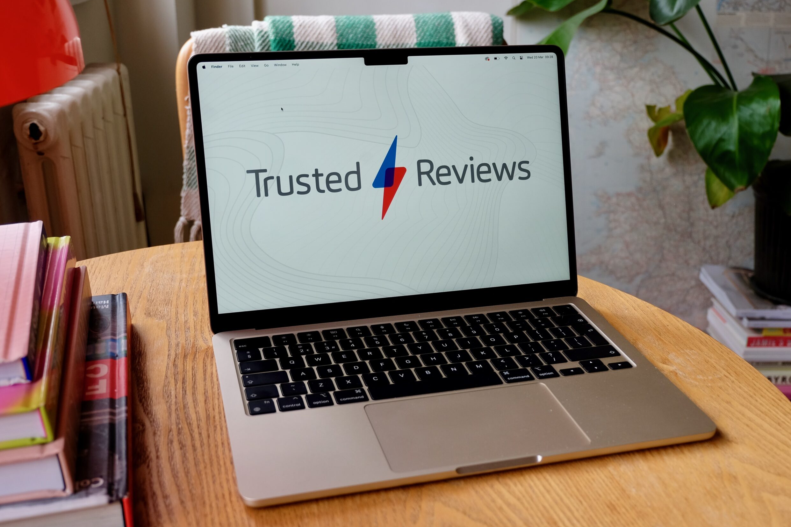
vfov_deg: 40.0
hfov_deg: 57.2
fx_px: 725
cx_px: 403
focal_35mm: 33
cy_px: 269
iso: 200
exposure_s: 1/58
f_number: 4
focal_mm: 21.1
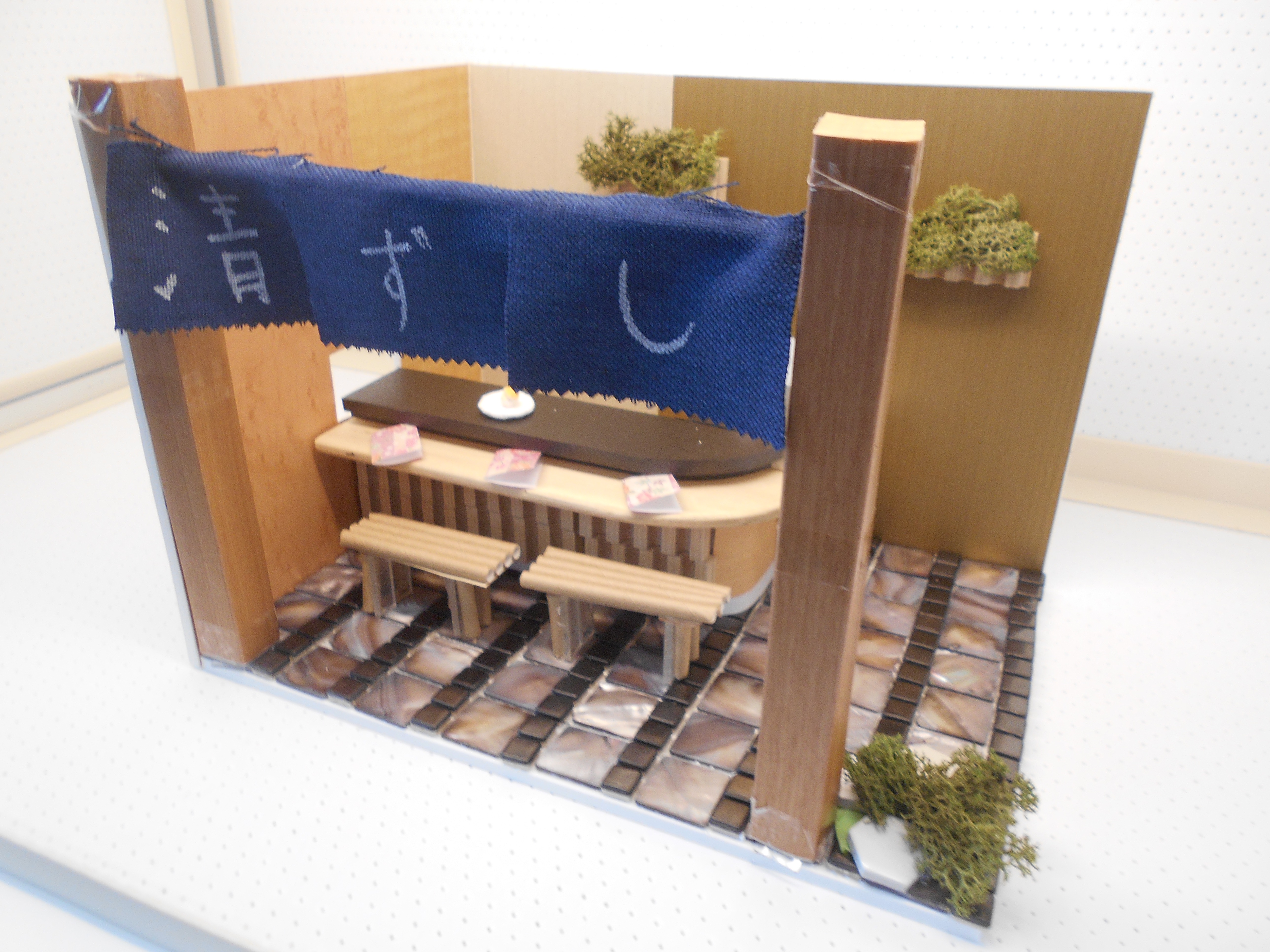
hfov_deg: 67.3
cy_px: 476
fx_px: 954
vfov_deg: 53.1
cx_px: 635
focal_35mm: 26
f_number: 3.2
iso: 140
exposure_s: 1/30
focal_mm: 4.6
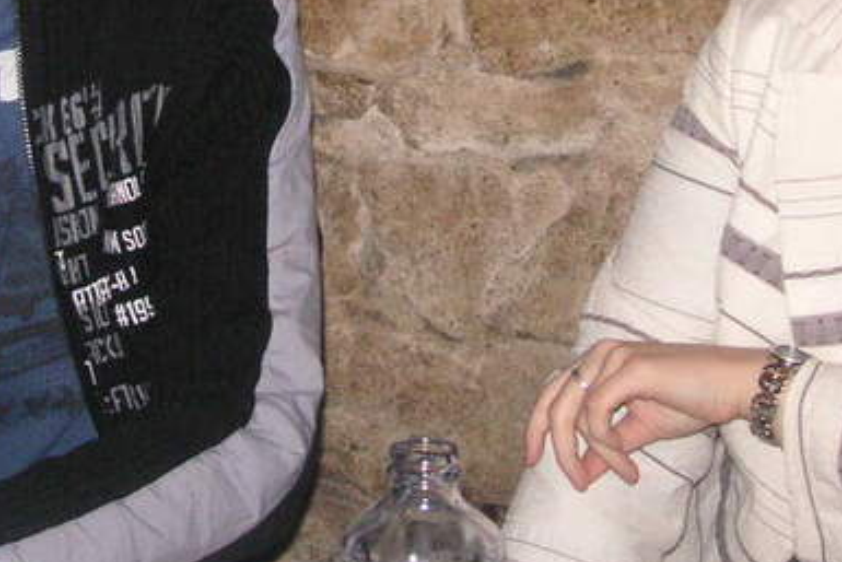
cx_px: 326
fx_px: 1872
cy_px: -44
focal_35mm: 80
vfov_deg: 16.6
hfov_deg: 25.3
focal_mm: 6.1
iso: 160
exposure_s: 1/45
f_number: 2.8
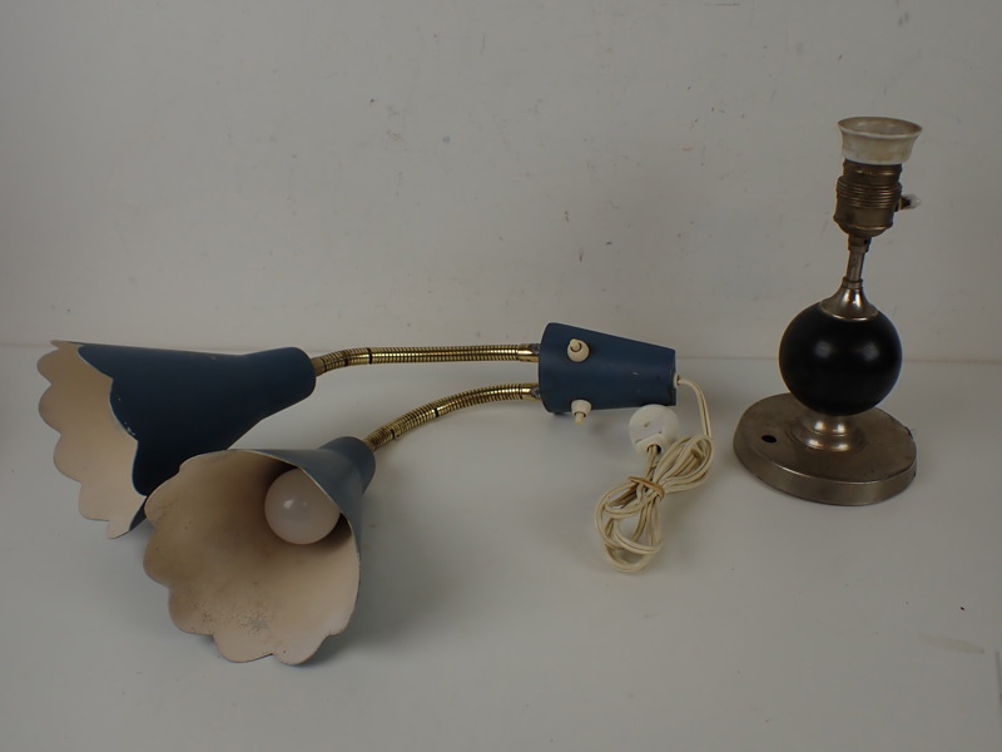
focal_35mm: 30
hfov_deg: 60.0
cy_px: 376
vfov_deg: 46.8
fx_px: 868
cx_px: 501
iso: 100
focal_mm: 5.4
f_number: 2.3
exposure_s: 1/125
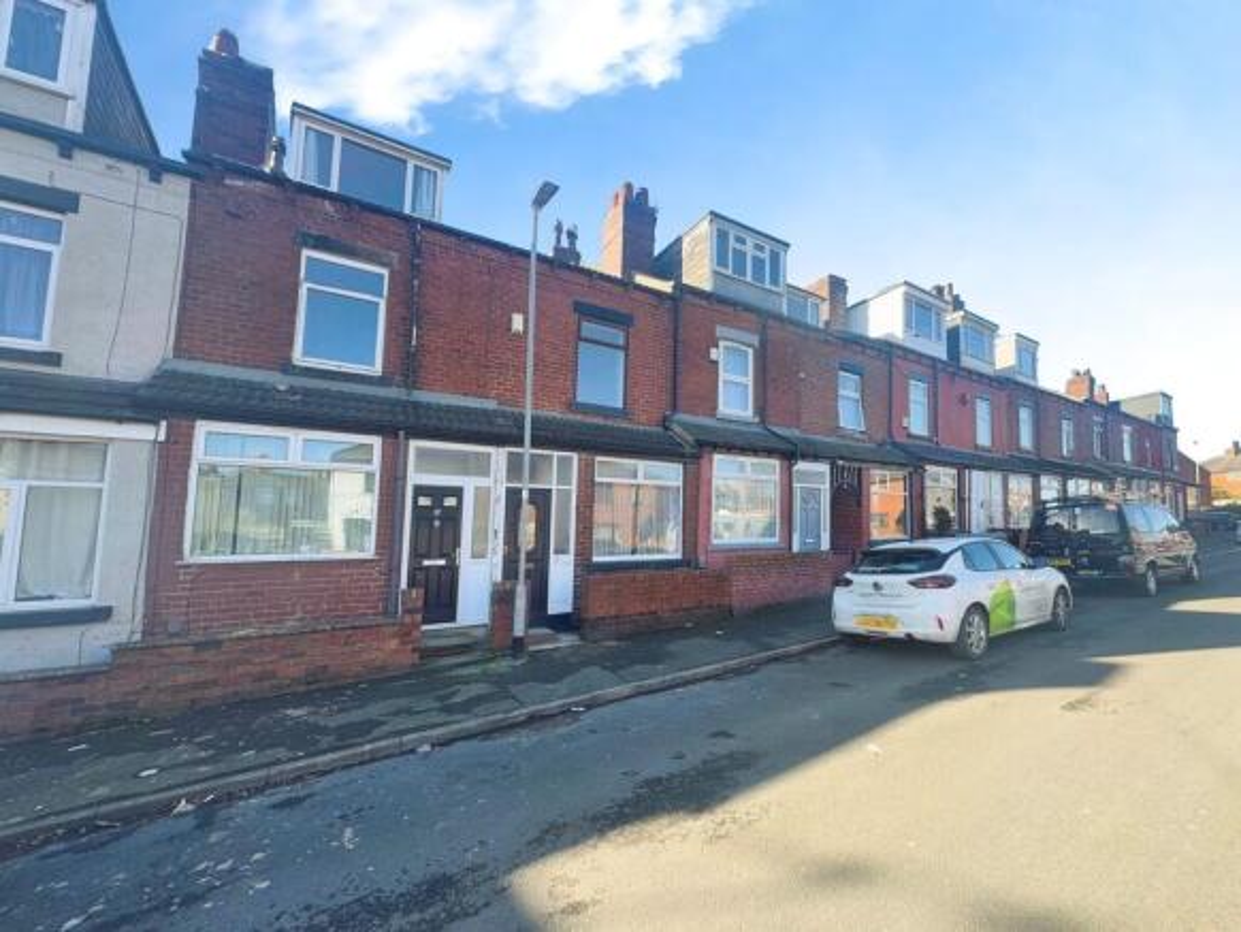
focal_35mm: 14
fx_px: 502
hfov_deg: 102.0
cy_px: 466
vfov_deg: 85.7
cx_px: 620
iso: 40
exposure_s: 1/279
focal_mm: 2.22
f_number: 2.2
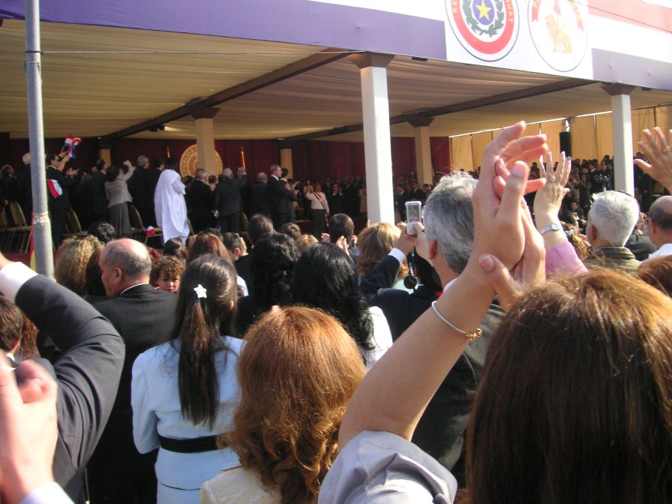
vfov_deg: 38.7
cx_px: 336
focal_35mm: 37
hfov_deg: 50.1
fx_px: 718
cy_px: 252
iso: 50
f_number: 2.8
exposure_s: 1/250
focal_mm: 6.1
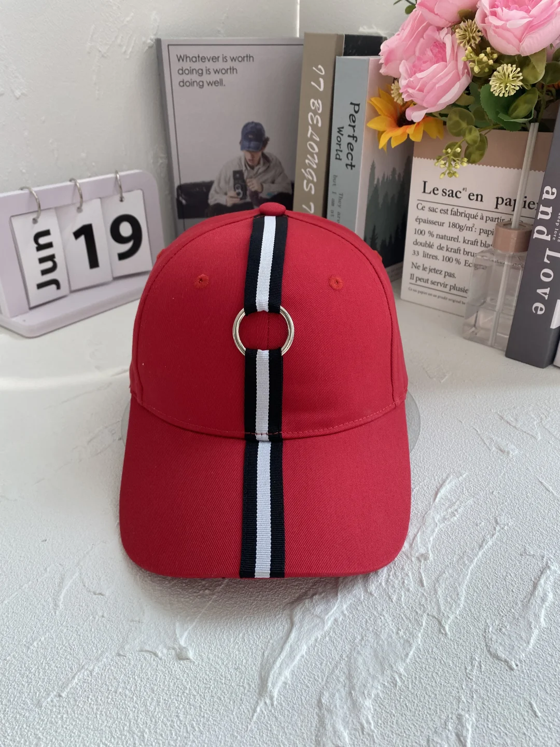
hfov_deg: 53.1
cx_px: 280
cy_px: 374
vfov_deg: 67.3
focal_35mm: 26
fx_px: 561
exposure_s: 1/122
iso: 50
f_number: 1.8
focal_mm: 4.25
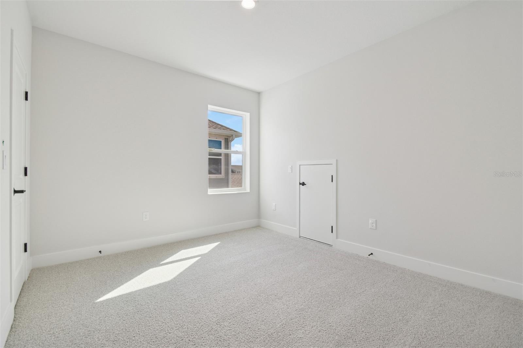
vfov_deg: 77.3
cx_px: 262
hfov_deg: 100.4
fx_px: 218
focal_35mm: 15
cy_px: 174
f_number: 7.1
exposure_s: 1/25
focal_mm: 10
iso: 100
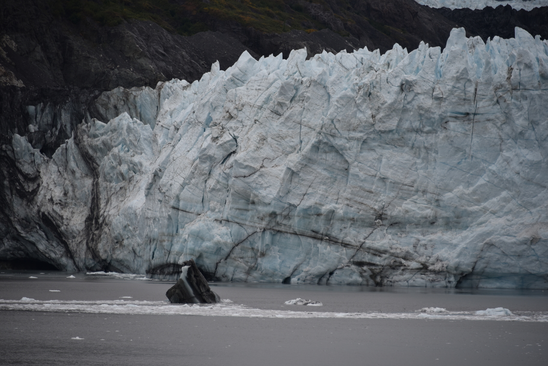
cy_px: 183
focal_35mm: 200
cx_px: 274
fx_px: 3045
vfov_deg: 6.9
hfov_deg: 10.3
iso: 160
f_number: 5.6
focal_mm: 200
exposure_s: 1/400
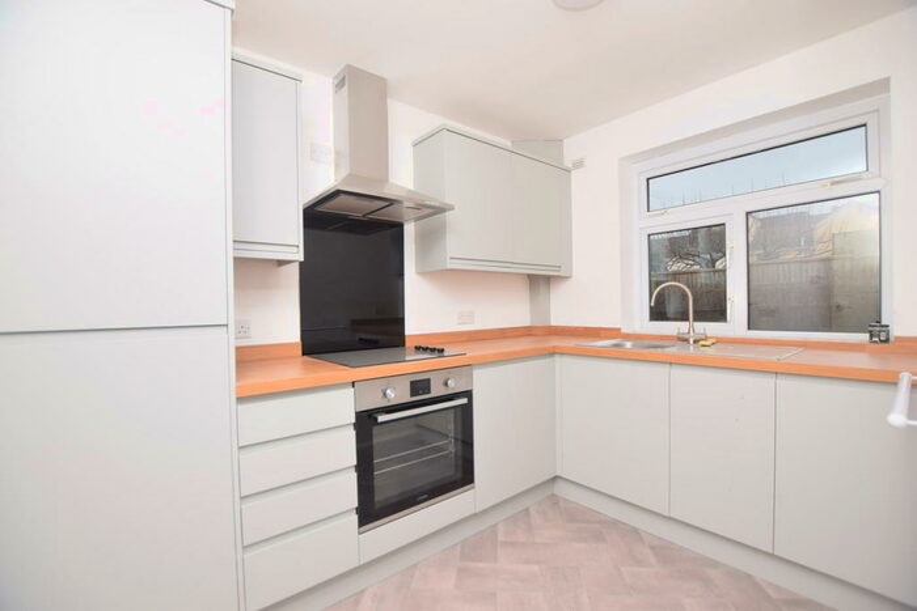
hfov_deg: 100.4
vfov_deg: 77.4
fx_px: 382
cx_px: 458
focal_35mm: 15
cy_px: 306
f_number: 3.5
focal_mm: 10
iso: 100
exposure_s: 1/60
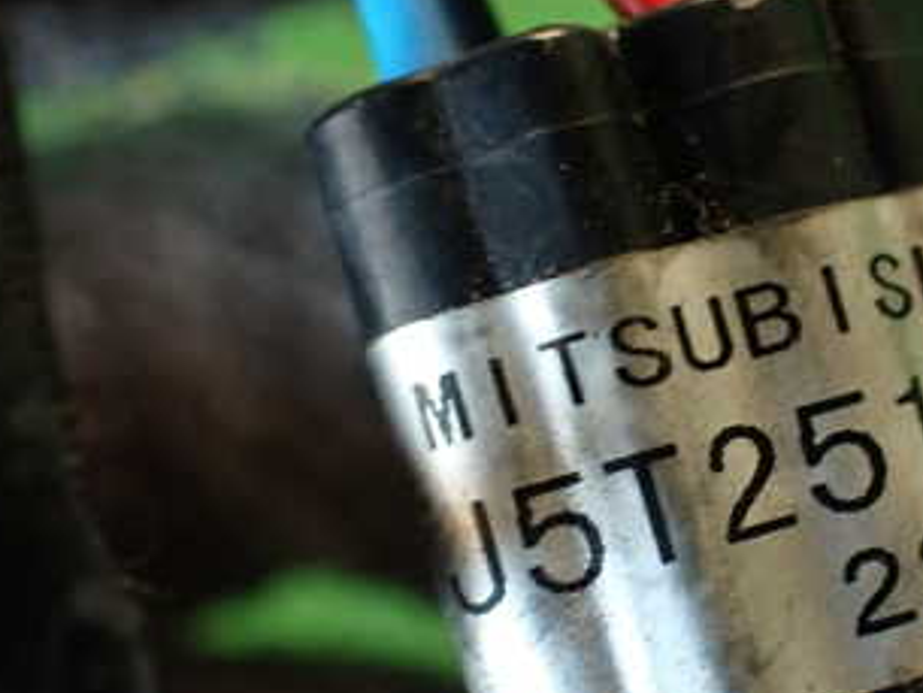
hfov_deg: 30.1
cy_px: 427
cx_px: 717
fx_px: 1680
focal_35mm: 63
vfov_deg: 23.3
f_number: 2.4
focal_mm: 5.79
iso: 320
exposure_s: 1/30
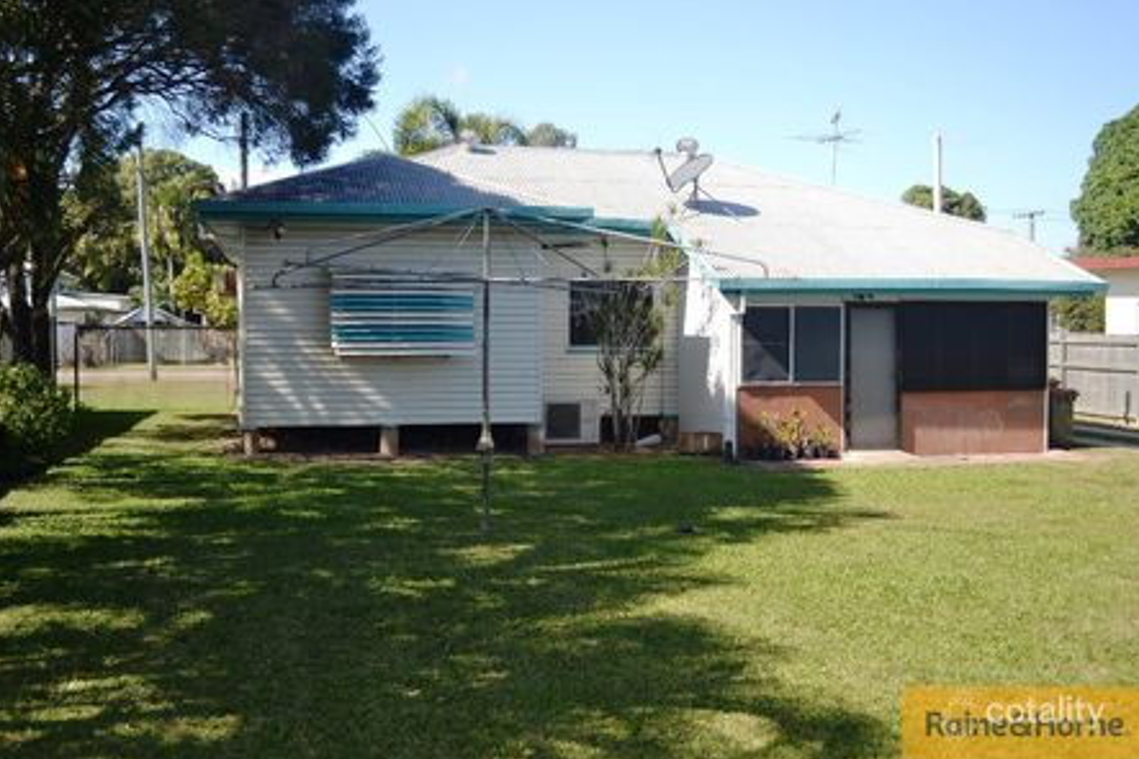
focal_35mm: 35
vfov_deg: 37.8
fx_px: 1107
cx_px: 543
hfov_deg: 54.4
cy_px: 361
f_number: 4
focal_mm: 22
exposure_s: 1/160
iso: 100
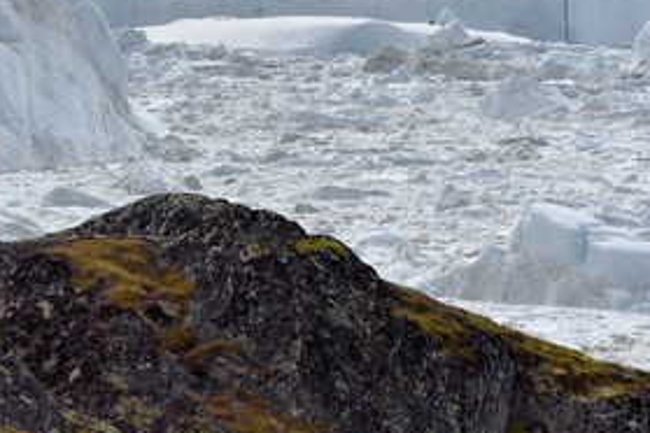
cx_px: 245
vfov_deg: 4.6
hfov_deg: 6.8
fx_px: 5434
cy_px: 161
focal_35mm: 301
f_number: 11
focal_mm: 200
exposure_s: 1/320
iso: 200
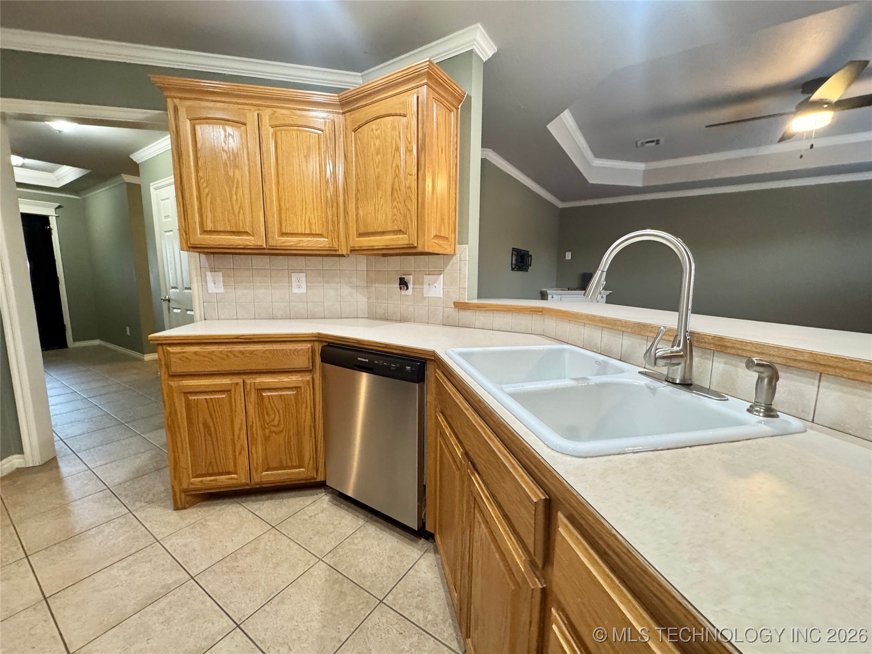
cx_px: 436
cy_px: 327
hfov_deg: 102.1
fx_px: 353
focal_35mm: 14
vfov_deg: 85.7
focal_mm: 2.22
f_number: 2.2
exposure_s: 1/60
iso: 320
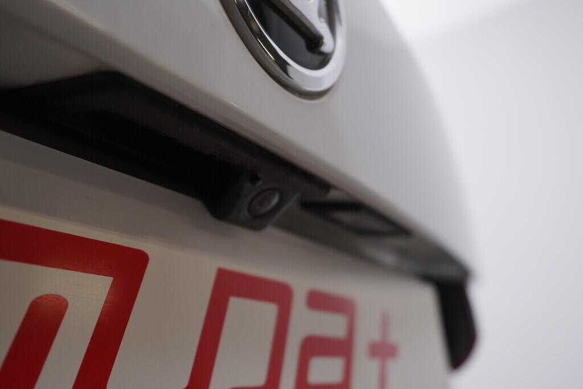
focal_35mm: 36
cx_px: 292
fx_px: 583
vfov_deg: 36.9
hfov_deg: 53.1
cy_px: 194
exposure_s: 1/80
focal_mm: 24
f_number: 4
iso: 125
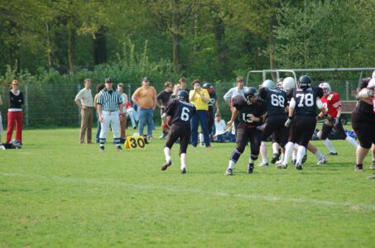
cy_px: 124
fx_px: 2339
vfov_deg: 6.1
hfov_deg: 9.2
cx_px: 188
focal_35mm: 225
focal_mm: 150
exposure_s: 1/1000
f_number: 4.5
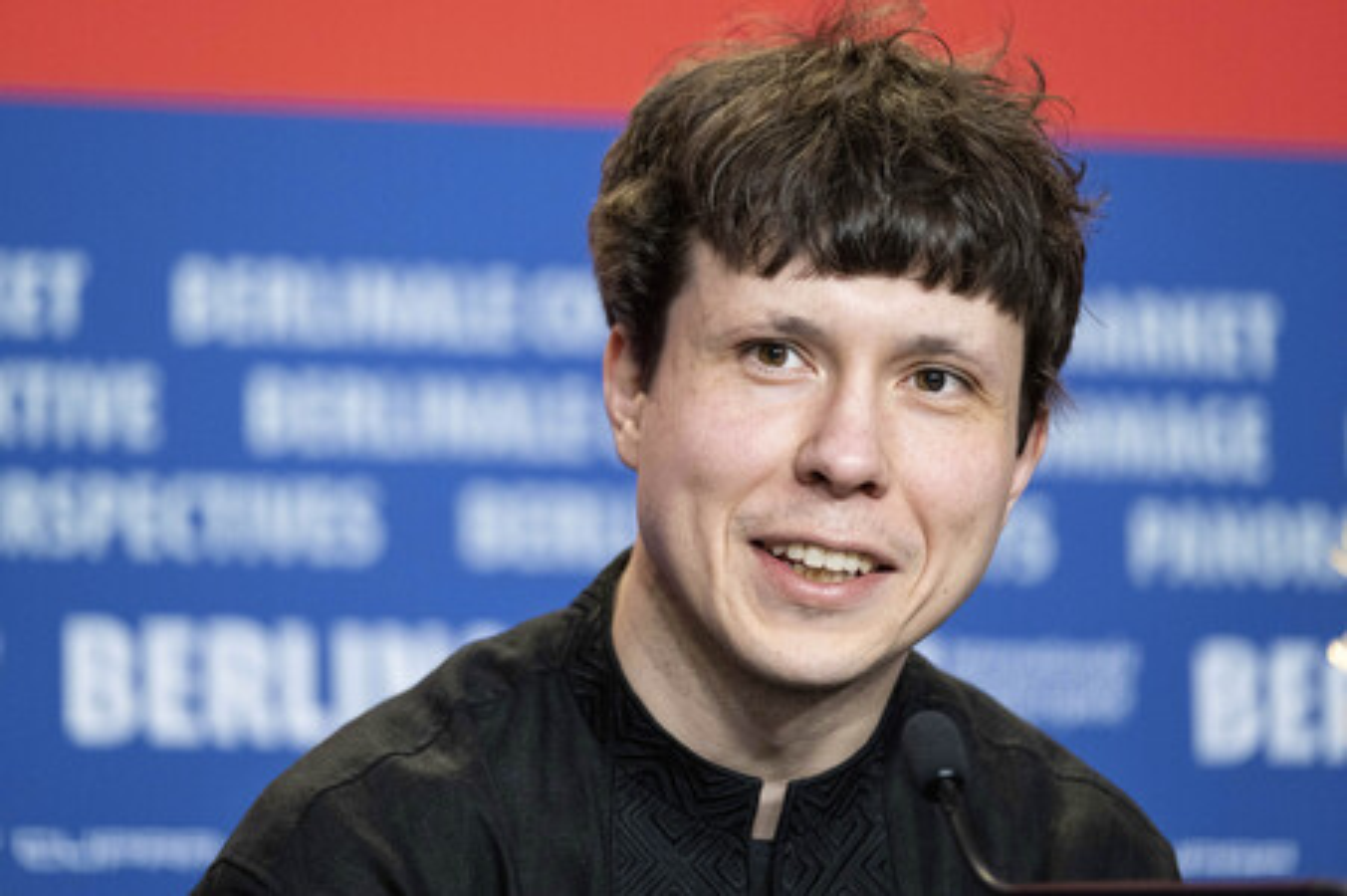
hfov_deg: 9.8
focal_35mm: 210
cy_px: 448
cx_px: 674
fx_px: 7852
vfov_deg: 6.5
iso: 2500
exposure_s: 1/220
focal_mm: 140
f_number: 2.8
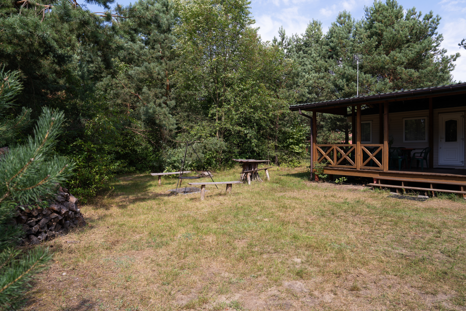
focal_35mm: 24
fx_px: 311
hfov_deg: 73.7
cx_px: 233
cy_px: 156
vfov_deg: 53.1
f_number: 8
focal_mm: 24
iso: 100
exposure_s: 1/125
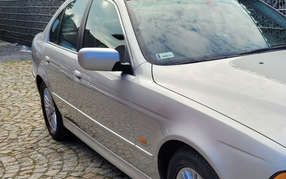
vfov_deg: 24.6
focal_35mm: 52
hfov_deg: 36.0
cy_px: 137
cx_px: 268
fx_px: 405
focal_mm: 5.4
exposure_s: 1/1070
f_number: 1.8
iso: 40
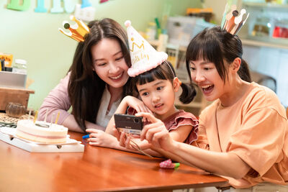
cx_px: 144
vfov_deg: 19.5
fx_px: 560
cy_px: 96
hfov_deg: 28.8
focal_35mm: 70
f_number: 2
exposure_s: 1/250
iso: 2000
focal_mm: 70
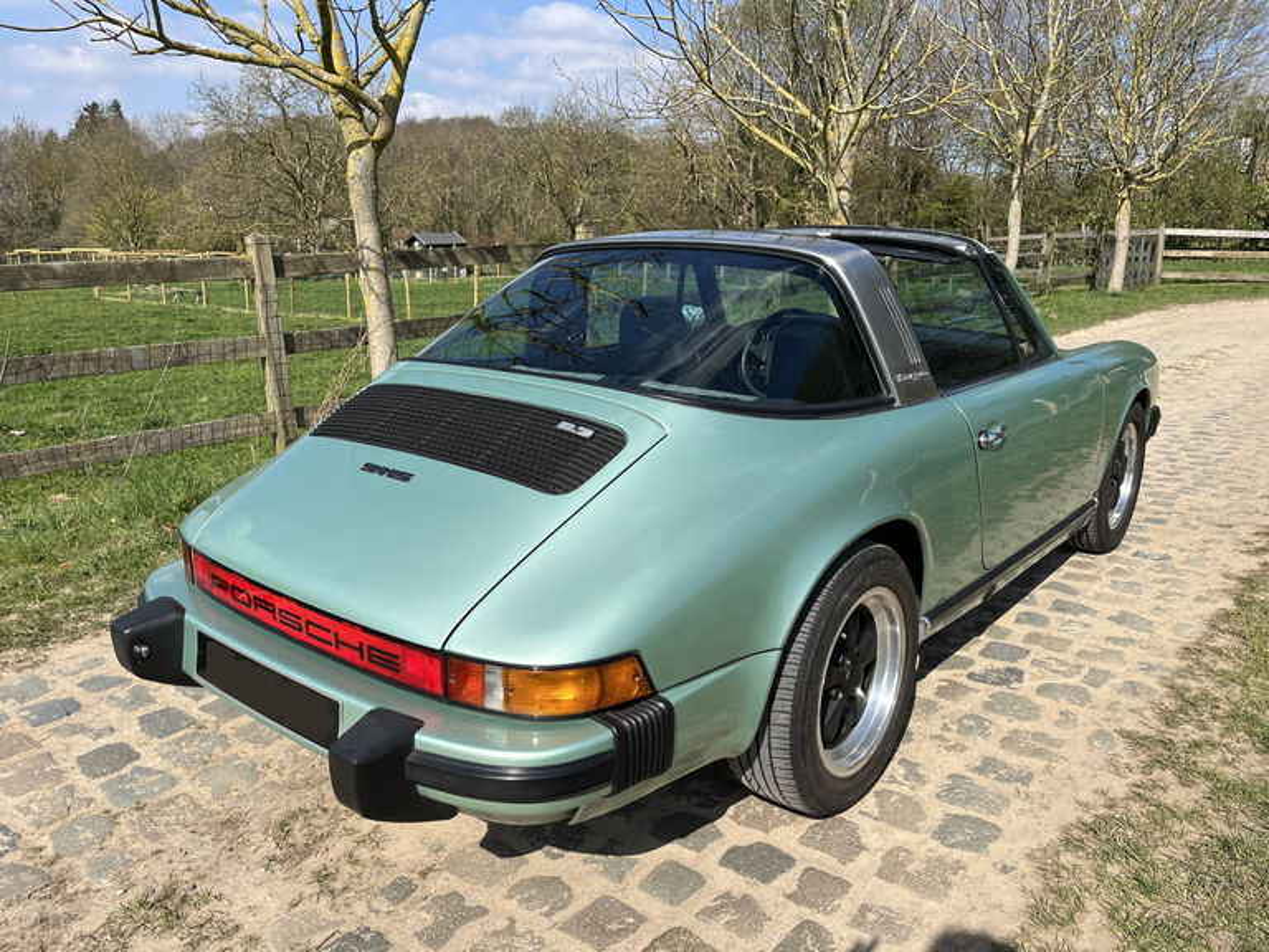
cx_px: 634
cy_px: 476
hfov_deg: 67.3
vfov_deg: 53.1
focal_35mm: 26
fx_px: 953
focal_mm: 5.1
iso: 50
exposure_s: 1/3521
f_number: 1.6
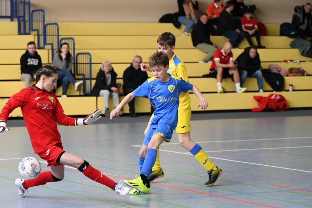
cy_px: 141
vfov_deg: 10.0
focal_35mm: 137
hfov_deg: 15.0
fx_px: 1187
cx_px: 106
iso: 2500
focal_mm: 90
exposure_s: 1/1600
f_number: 2.8
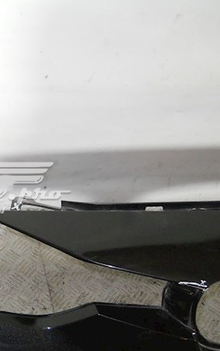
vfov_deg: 32.0
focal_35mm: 64
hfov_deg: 19.4
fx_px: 614
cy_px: 186
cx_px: -27
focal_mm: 6.72
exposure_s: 1/30
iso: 320
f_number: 3.1
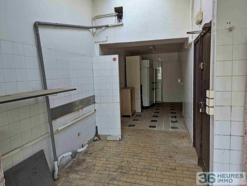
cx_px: 124
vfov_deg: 56.9
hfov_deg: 71.5
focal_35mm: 24
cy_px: 93
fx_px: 172
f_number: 1.85
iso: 167
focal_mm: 6.81
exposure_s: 1/74.5
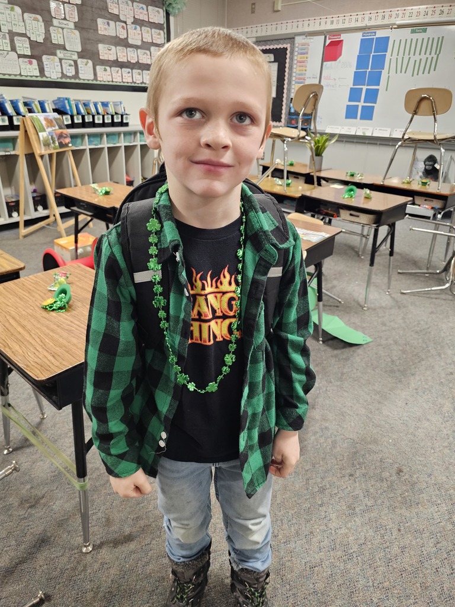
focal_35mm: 23
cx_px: 228
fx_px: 403
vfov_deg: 73.9
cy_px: 304
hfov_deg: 58.9
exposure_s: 1/60
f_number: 1.7
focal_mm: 6.3
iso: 500
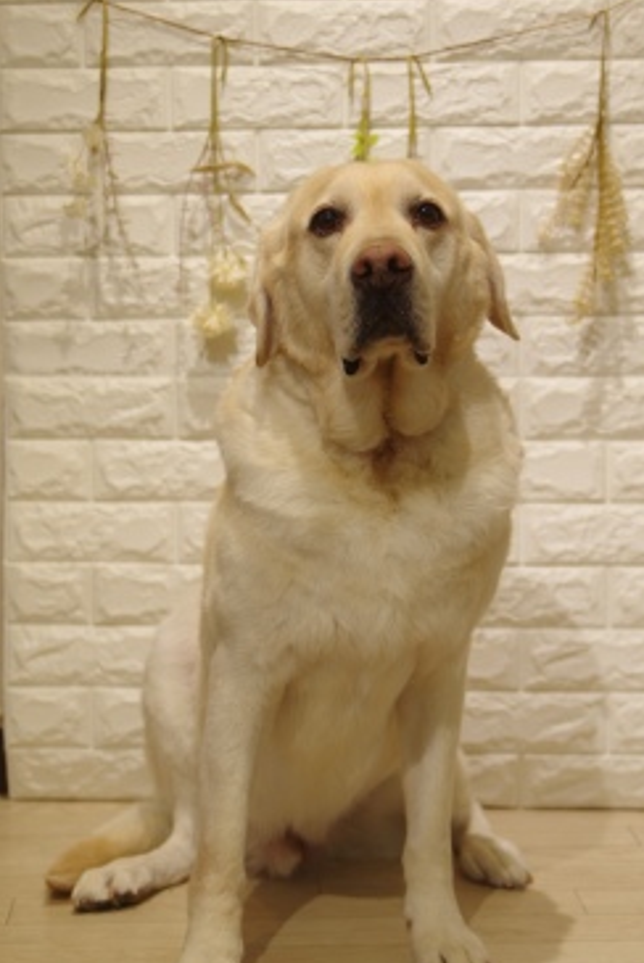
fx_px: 1875
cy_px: 472
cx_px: 348
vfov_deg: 28.8
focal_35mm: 70
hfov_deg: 19.5
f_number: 3.5
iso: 250
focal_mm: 43
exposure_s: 1/160
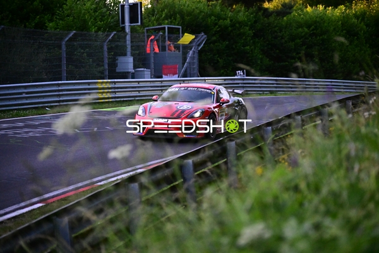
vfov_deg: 13.3
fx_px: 1084
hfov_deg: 19.8
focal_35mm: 103
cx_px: 190
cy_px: 126
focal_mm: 103
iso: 7200
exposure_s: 1/13000
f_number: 2.7
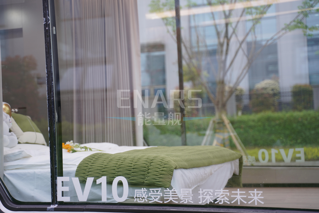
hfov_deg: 31.9
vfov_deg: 21.6
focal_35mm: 63
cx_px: 160
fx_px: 558
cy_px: 106
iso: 160
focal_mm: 63
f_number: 2.8
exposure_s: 1/60
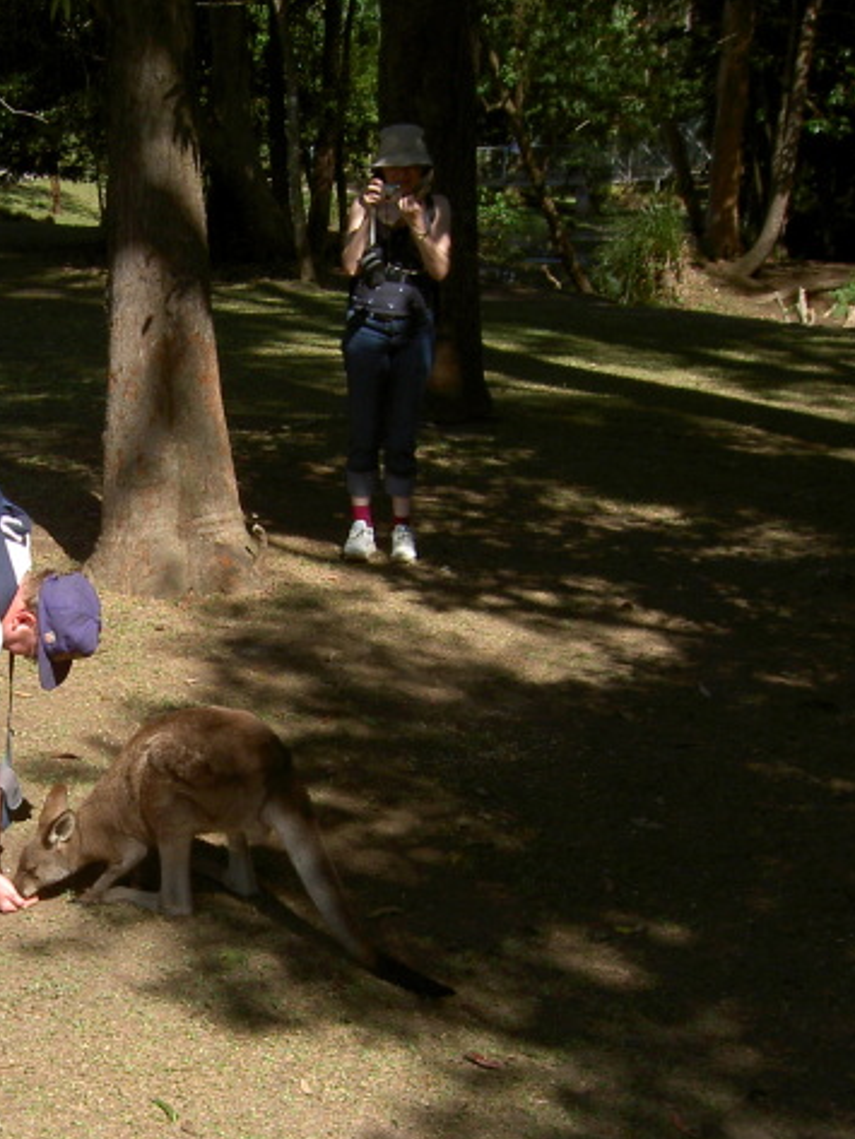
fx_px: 1514
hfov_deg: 30.5
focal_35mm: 46
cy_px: 571
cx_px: 137
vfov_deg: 41.2
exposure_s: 1/250
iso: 50
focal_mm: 5.6
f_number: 4.7
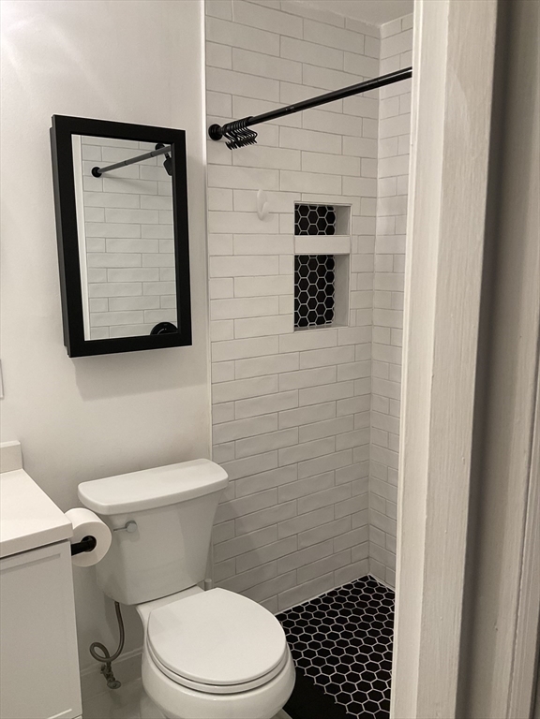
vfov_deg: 61.7
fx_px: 603
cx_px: 270
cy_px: 360
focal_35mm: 29
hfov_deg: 48.2
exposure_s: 1/60
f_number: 1.8
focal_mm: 3
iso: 64
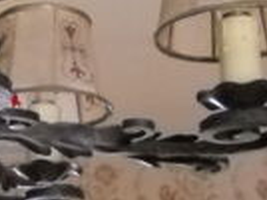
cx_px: -112
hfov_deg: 12.9
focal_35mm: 147
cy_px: -28
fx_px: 1132
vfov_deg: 9.9
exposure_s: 1/11
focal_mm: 6.72
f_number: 3.1
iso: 800
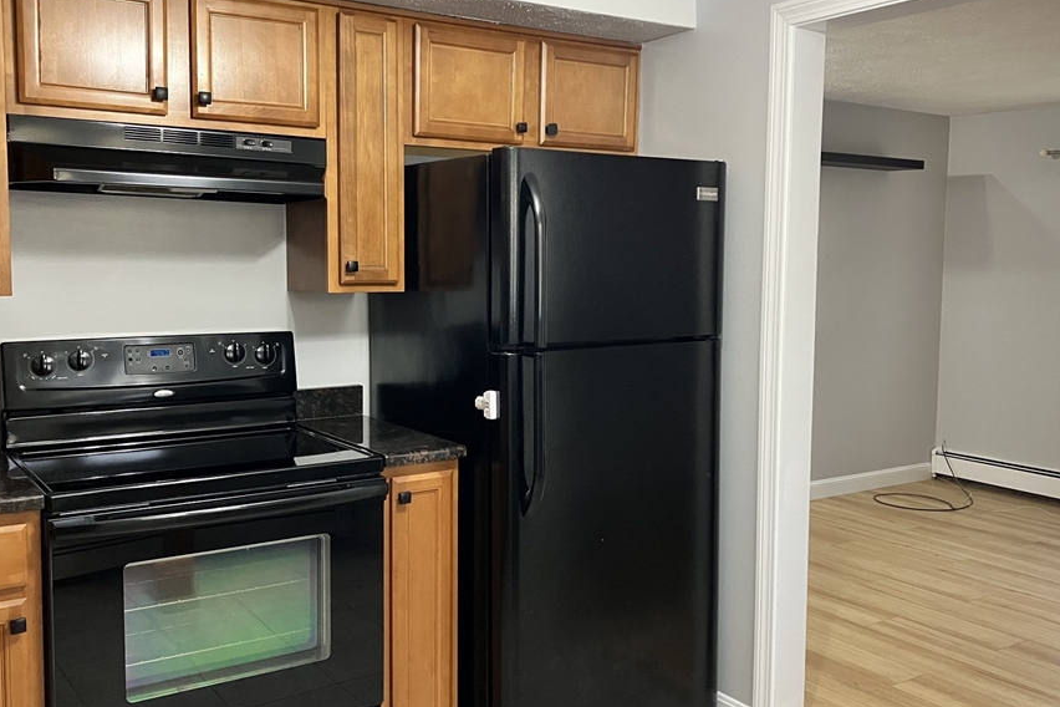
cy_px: 341
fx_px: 1030
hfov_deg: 54.4
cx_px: 504
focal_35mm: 35
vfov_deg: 37.8
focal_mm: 3.99
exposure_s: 1/60
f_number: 1.8
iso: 250
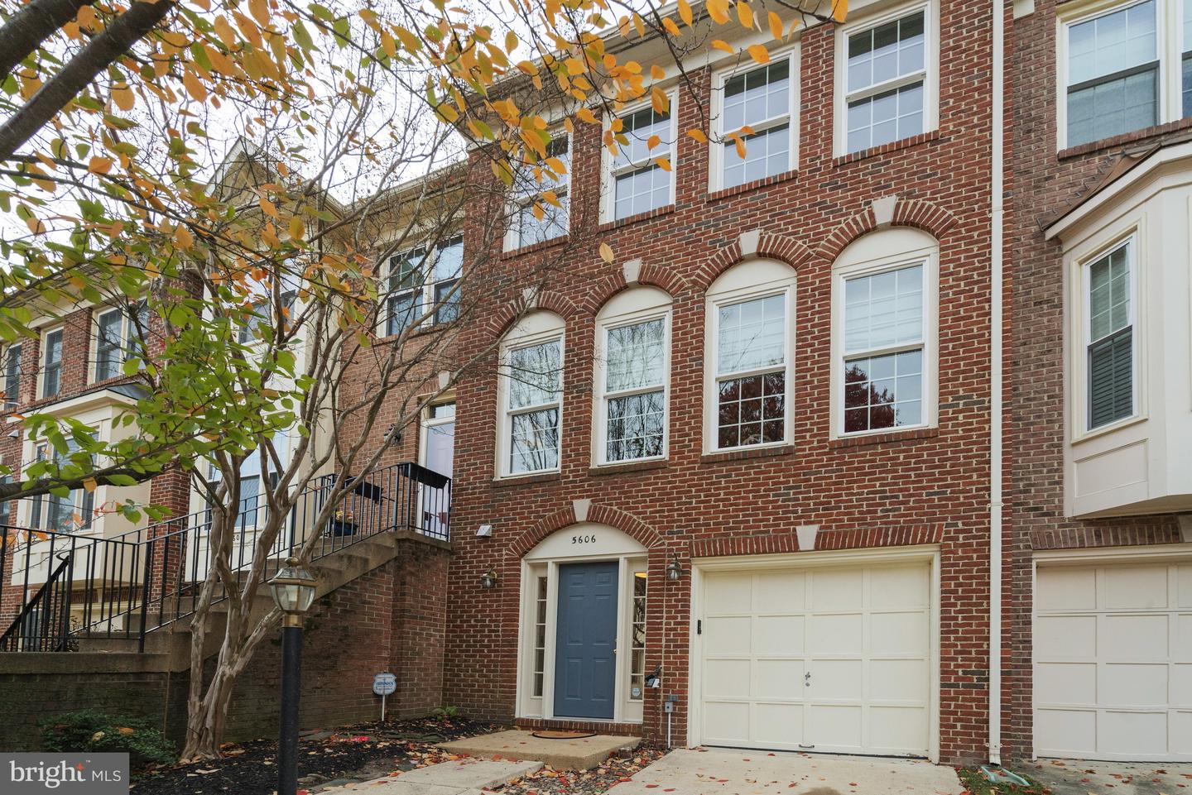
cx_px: 596
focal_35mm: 16
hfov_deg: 96.7
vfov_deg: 73.8
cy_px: 398
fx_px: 530
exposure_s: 1/800
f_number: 8
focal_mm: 16
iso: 1250
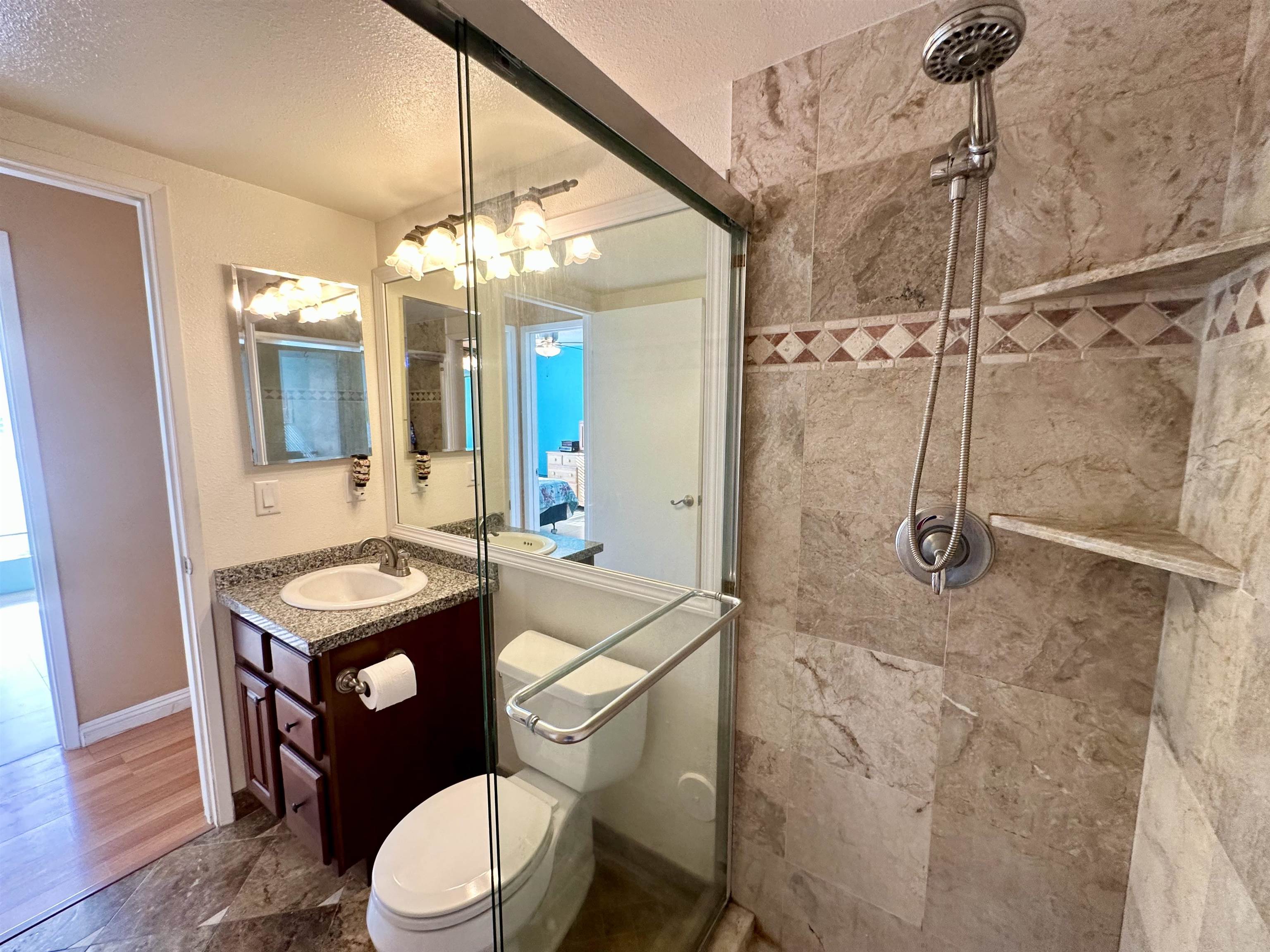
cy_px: 476
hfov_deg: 102.1
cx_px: 635
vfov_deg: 85.7
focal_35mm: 14
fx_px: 514
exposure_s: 1/120
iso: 160
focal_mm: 2.22
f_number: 2.2
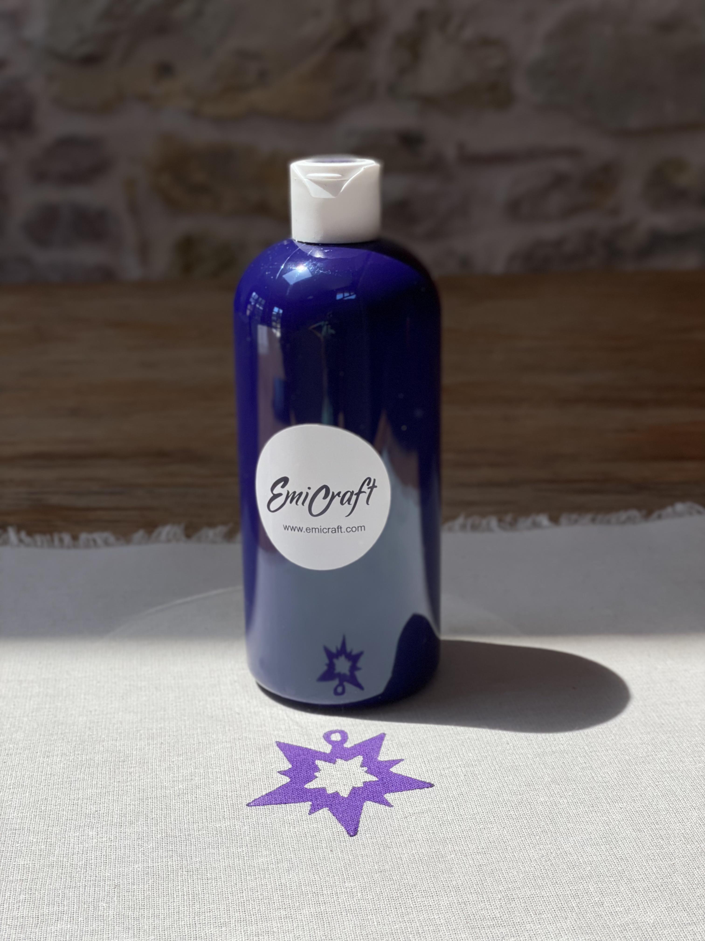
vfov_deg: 36.8
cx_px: 352
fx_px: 1412
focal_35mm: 52
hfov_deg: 28.0
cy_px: 470
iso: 20
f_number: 2
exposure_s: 1/452
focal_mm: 6
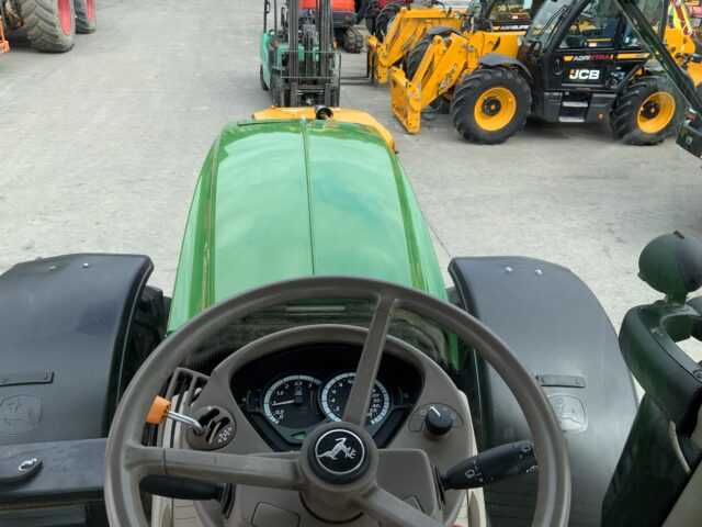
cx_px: 351
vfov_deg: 48.2
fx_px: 588
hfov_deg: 61.7
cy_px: 264
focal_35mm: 29
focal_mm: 3
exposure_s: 1/478
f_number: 1.8
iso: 16
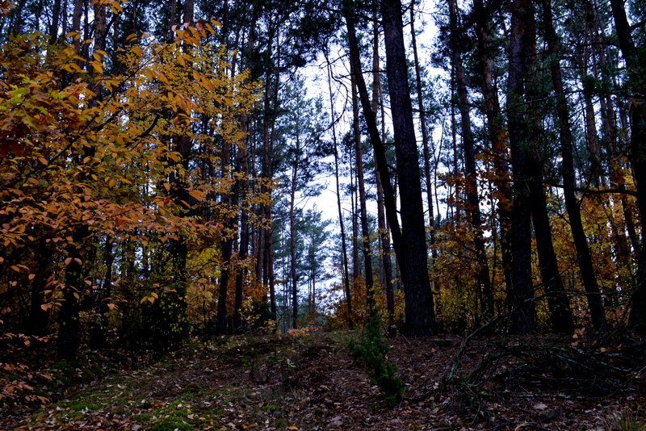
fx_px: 646
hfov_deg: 53.1
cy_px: 216
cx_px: 323
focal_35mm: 36
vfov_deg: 36.9
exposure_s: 1/60
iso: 560
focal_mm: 24
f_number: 8
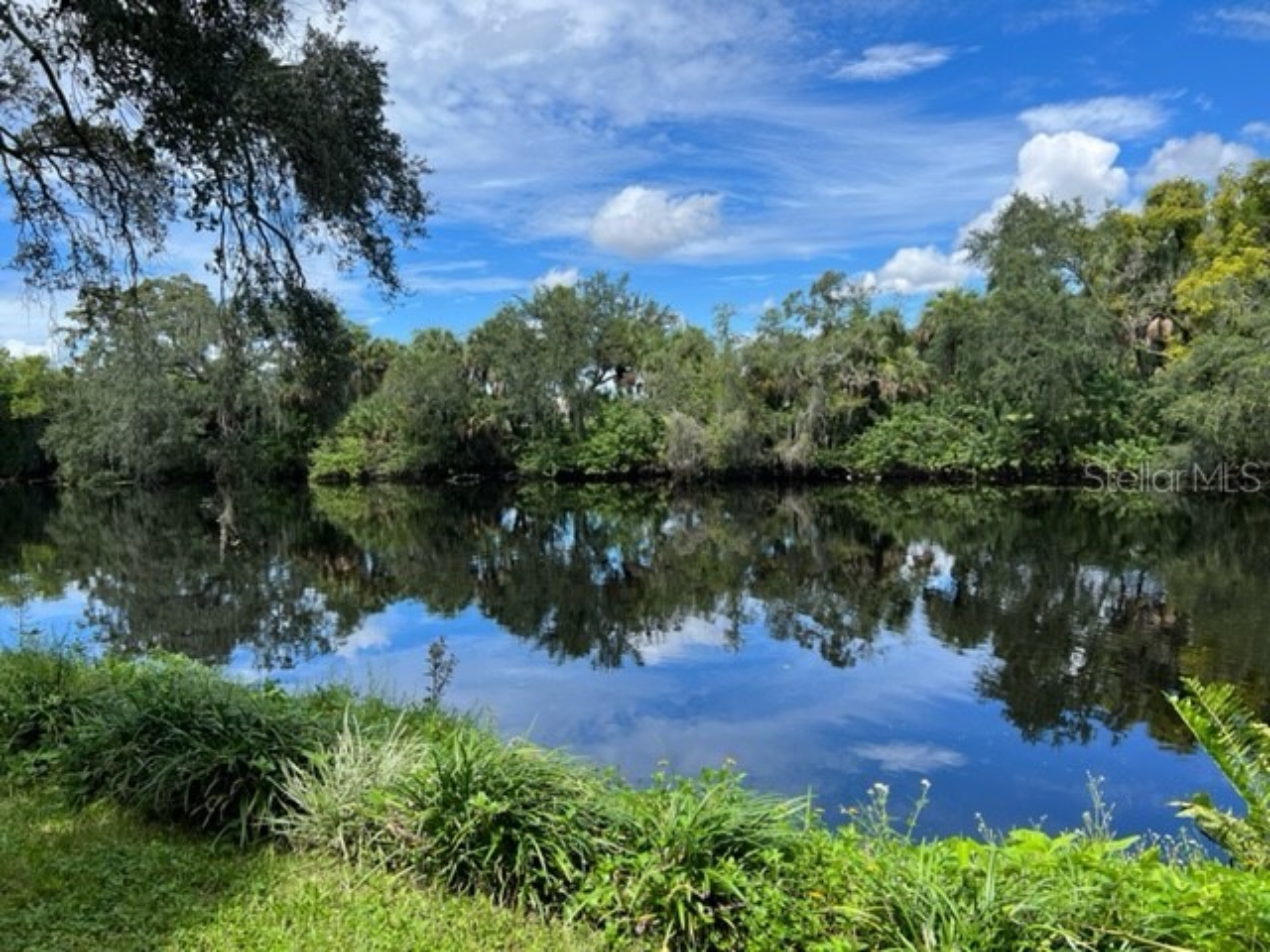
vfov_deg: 53.1
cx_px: 635
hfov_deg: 67.3
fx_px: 954
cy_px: 476
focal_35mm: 26
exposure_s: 1/2762
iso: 50
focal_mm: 5.7
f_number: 1.5
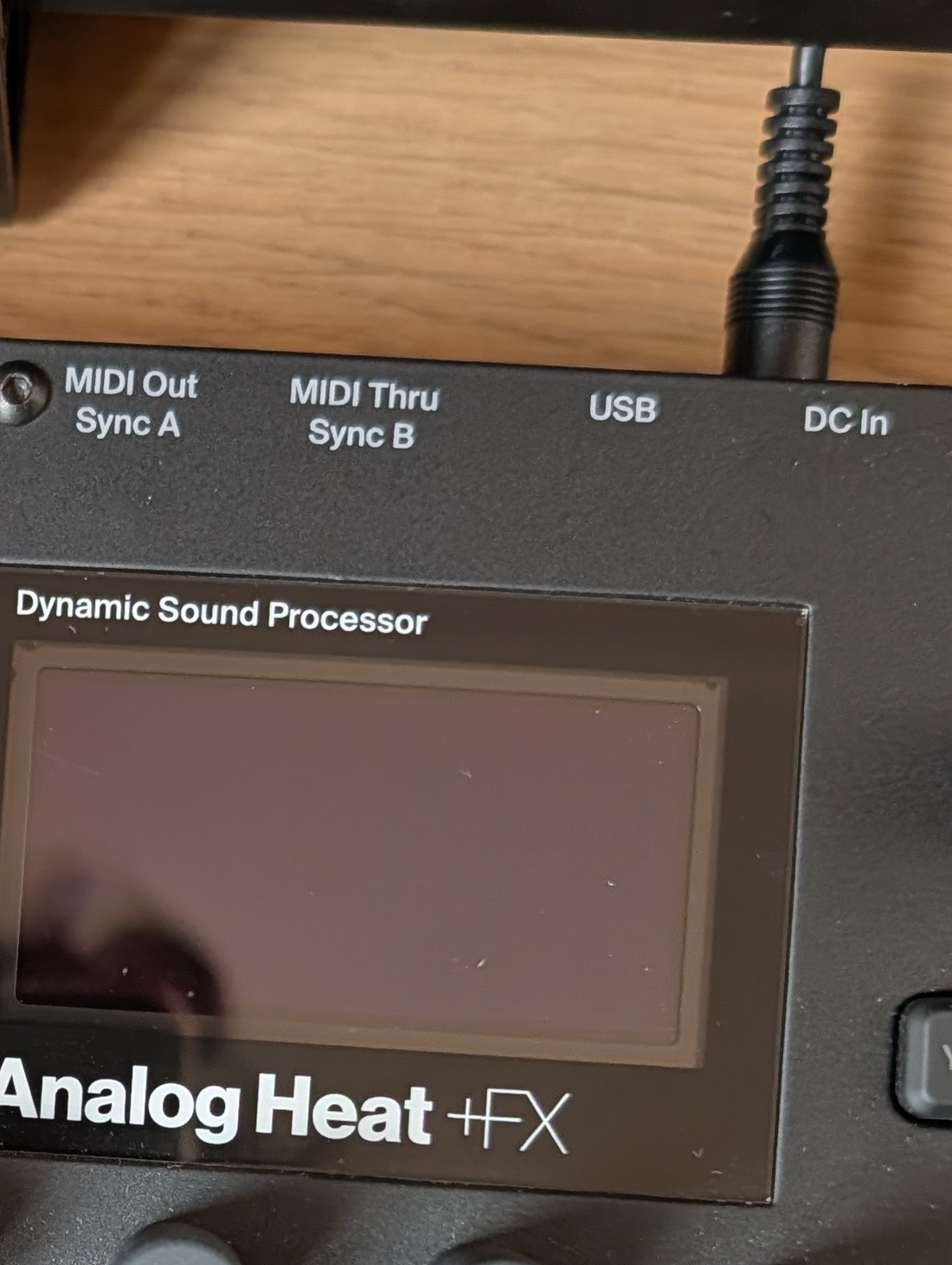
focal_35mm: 67
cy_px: 1113
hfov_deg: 21.2
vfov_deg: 28.0
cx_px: -19
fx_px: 2451
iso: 1067
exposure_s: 1/349
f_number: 1.68
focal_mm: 6.9
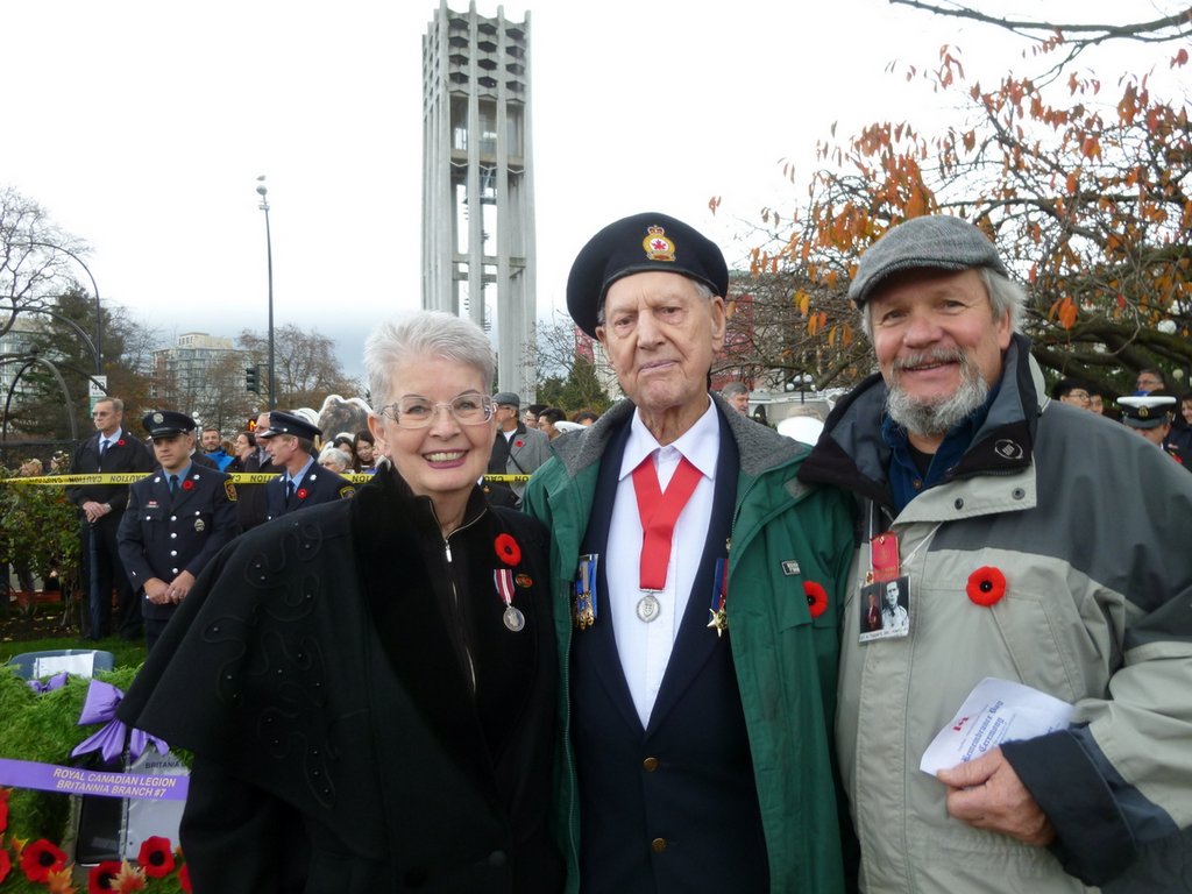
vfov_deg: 54.9
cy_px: 447
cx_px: 596
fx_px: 861
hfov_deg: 69.4
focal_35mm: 25
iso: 100
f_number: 3.3
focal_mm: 4.5
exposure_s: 1/30
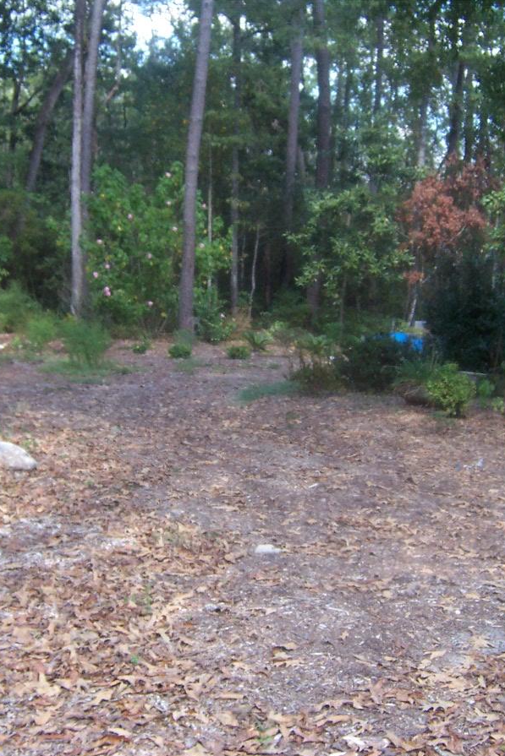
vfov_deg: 42.7
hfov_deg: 29.2
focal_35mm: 46
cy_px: 378
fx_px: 967
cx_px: 226
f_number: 3.4
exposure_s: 1/90
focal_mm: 5.5
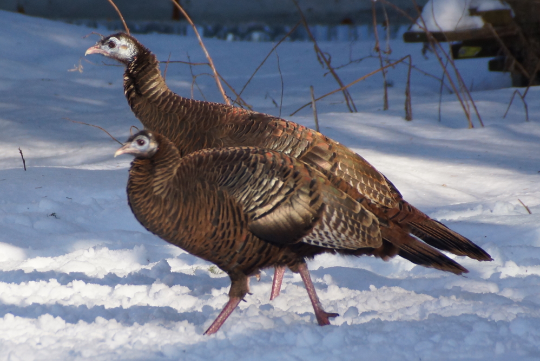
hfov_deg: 5.5
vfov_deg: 3.7
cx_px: 270
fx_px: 5626
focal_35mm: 375
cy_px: 180
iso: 400
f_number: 6.3
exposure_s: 1/400
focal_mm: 250
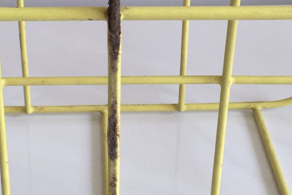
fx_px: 714
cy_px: 57
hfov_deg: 23.1
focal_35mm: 88
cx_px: 113
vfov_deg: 15.5
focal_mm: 4.15
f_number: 2.2
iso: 40
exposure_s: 1/100
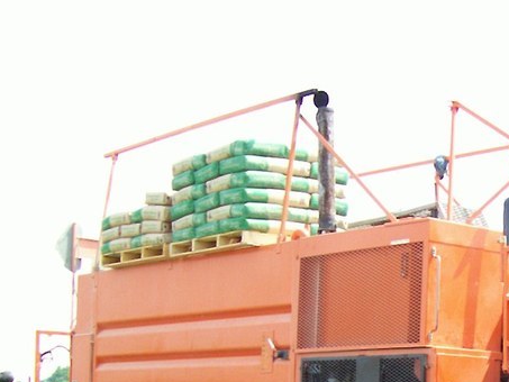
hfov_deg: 20.6
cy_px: 434
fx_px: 1324
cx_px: 580
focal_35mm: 90
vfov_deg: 15.9
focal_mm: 5.6
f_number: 2.7
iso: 80
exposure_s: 1/468
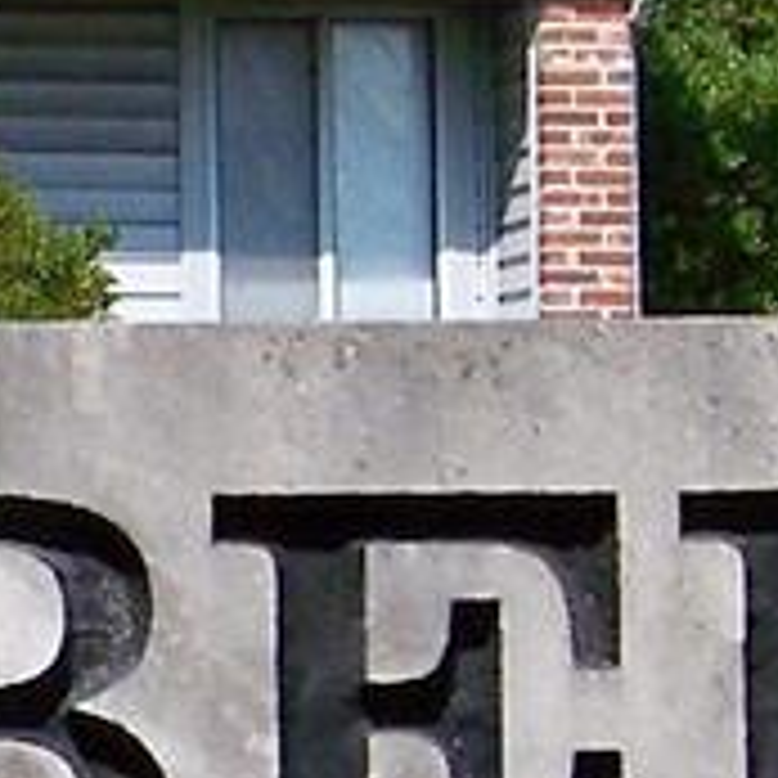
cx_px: -540
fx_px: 13528
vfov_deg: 3.3
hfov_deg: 3.3
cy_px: 917
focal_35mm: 532
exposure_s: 1/800
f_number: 4.5
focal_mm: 13.2
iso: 80
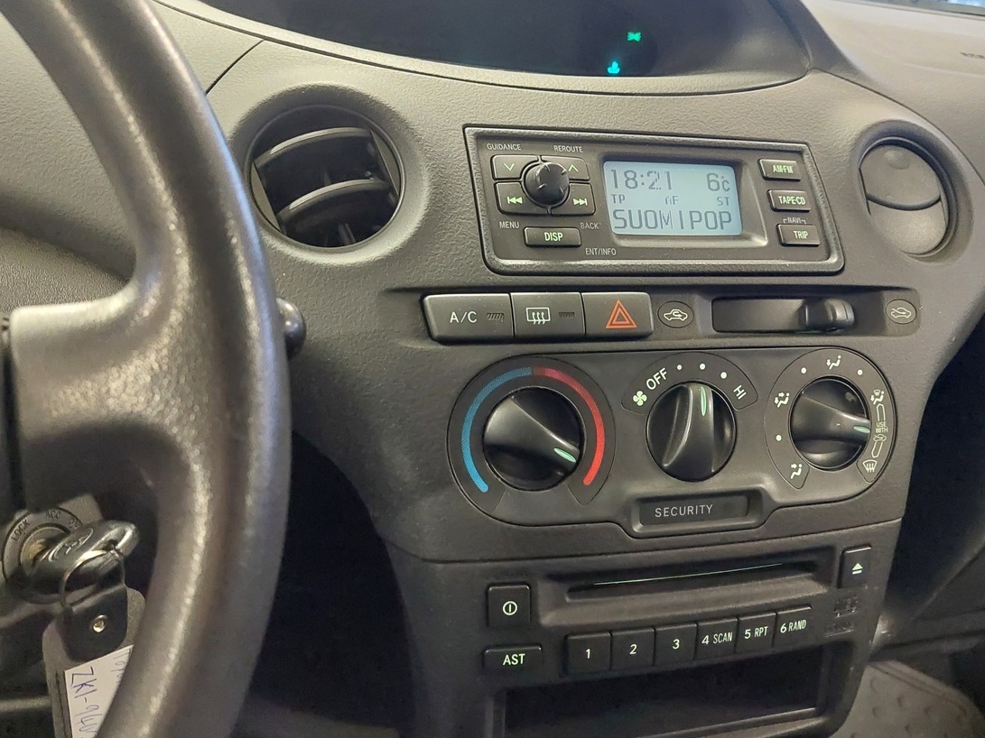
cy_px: 385
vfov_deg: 42.9
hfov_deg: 55.2
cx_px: 552
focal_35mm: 33
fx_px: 939
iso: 1250
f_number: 1.8
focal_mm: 5.23
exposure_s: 1/25
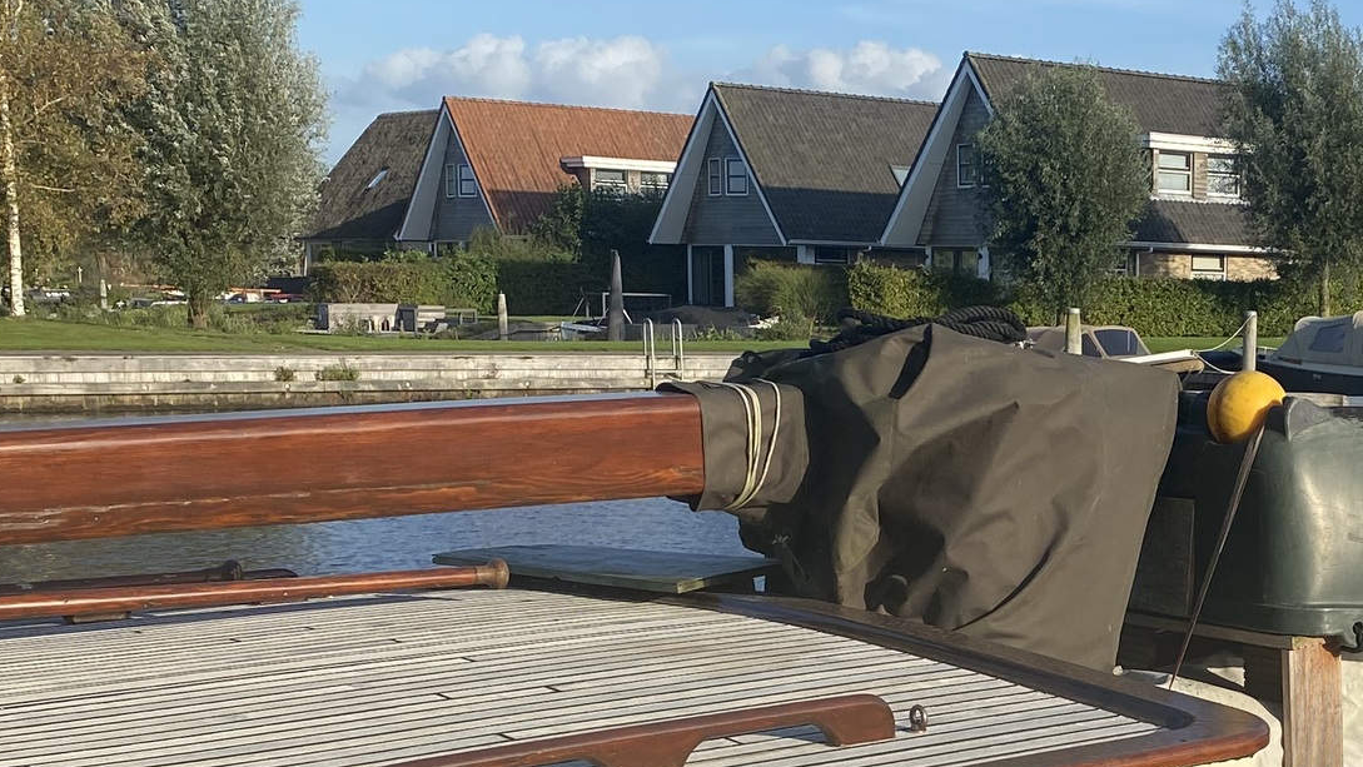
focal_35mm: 65
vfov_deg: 18.4
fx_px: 2350
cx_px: 1315
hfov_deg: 30.4
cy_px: 606
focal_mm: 4.25
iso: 32
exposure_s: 1/2755
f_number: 1.8
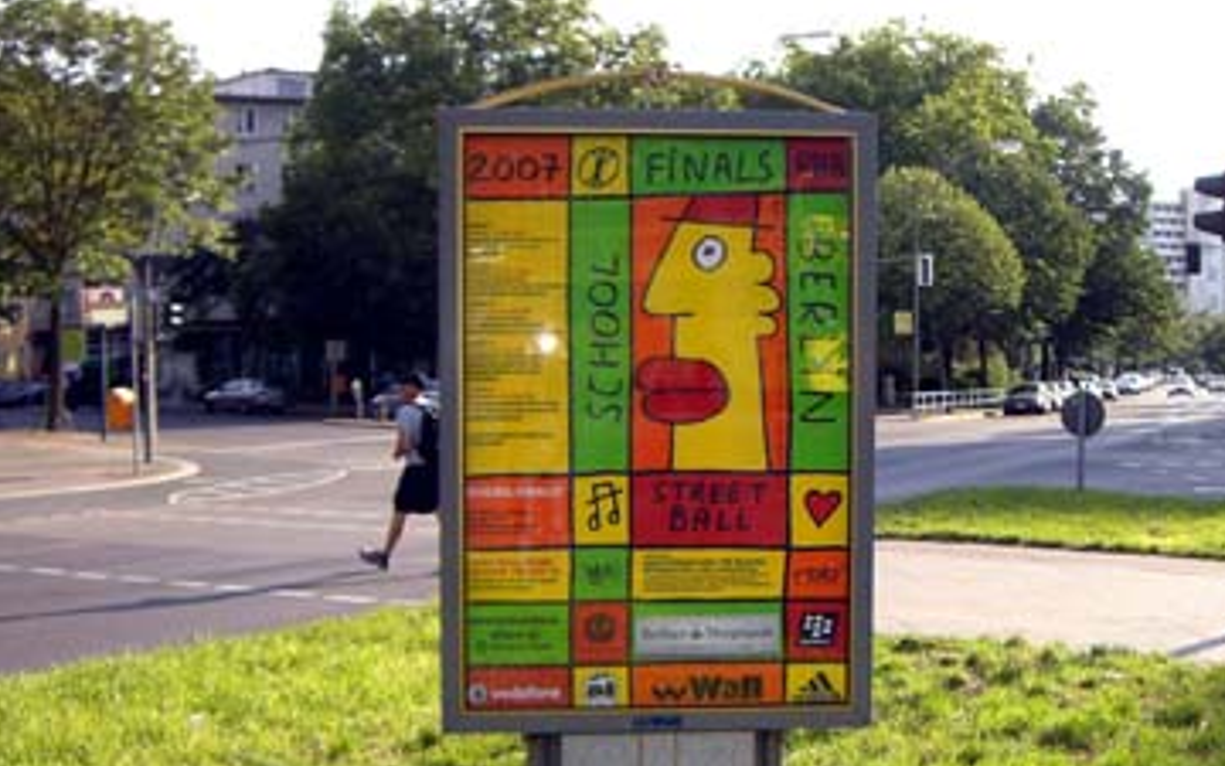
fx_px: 1870
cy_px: 461
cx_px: 738
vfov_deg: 23.1
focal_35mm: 56
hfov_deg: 36.1
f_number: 2.7
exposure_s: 1/400
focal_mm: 6.2
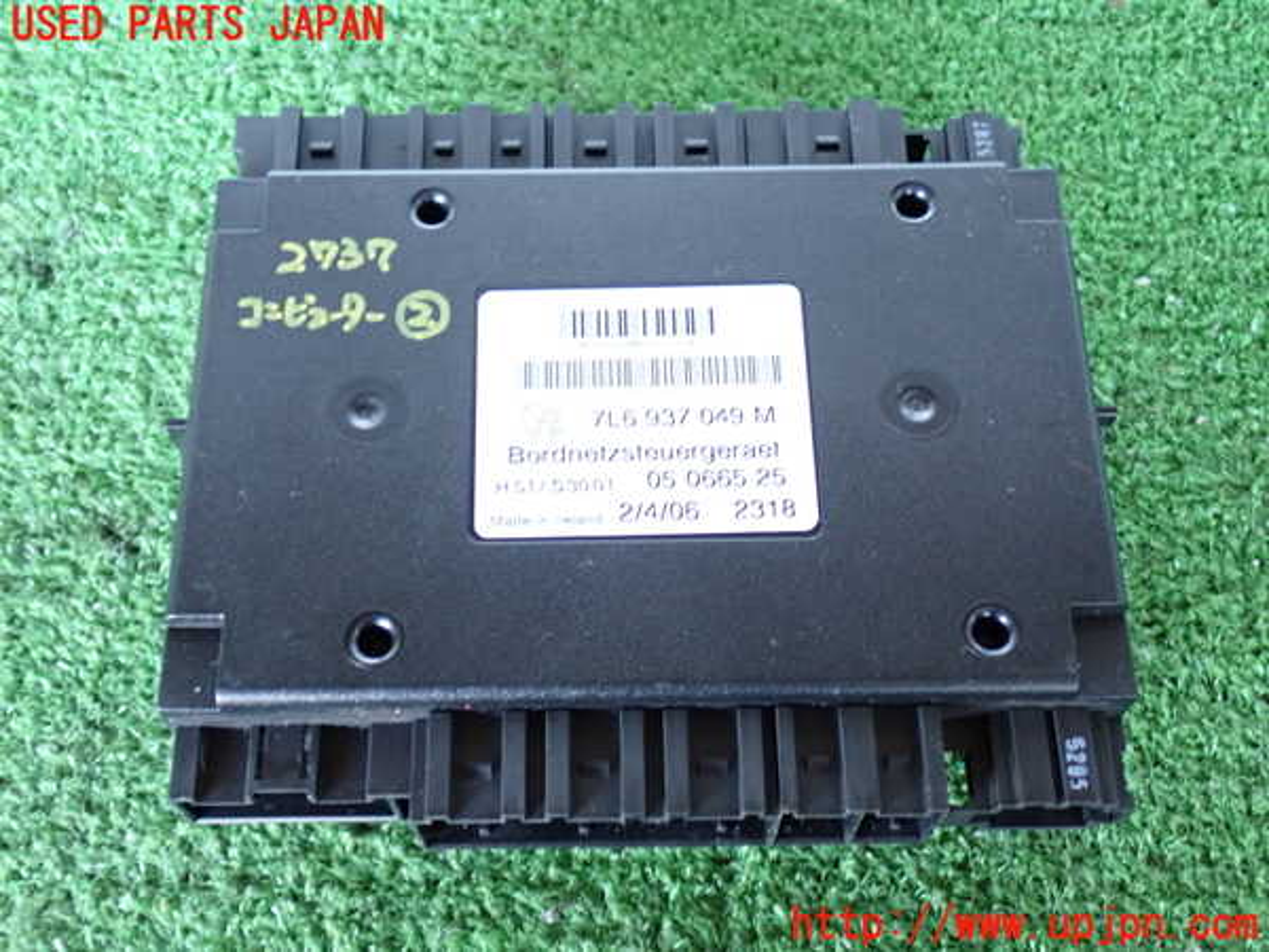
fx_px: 1613
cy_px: 476
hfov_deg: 42.9
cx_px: 634
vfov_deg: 32.9
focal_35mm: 44
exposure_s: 1/20
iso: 800
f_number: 2.9
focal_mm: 7.84
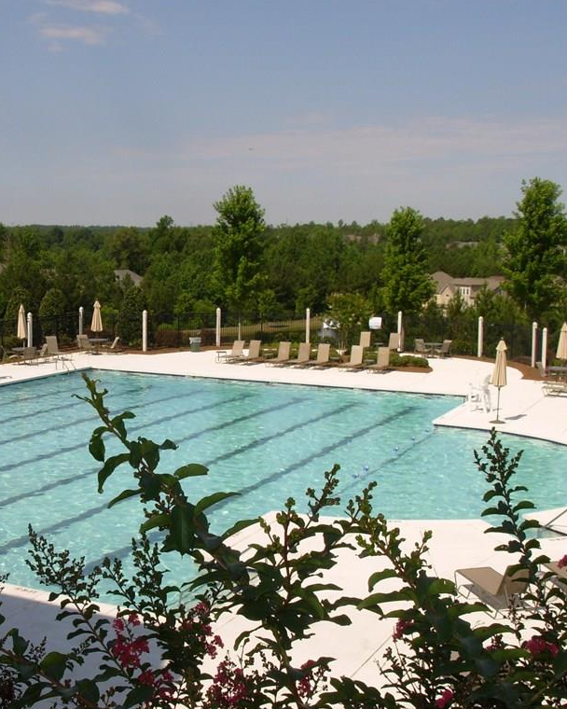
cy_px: 354
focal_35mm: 50
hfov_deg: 30.1
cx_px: 204
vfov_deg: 37.3
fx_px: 1049
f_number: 4.9
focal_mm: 6.3
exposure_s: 1/724
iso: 50
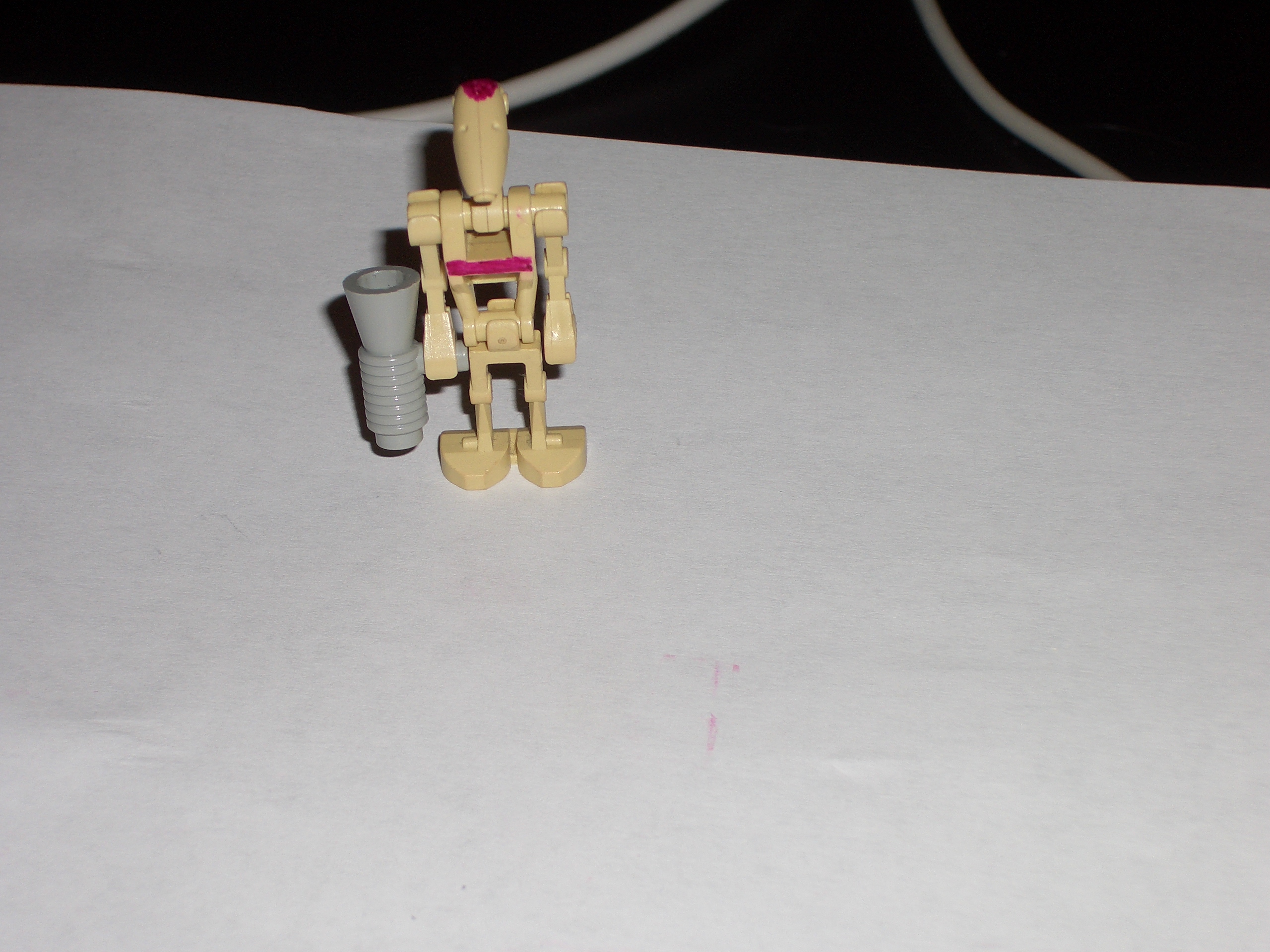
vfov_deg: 16.8
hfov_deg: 22.3
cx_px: 635
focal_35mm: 88
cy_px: 476
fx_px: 3229
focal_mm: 14.6
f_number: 4.4
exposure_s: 1/60
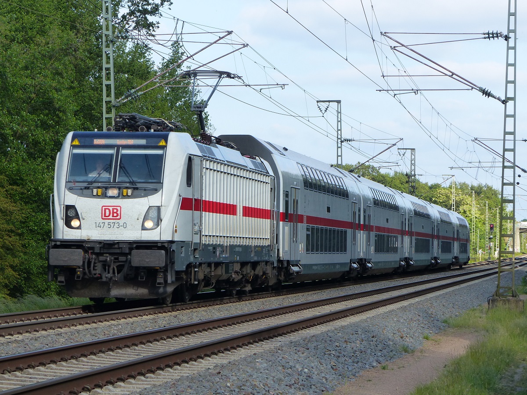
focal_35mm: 142
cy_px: 198
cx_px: 264
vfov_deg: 10.4
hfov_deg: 13.9
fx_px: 2162
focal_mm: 25.6
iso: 160
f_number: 4
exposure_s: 1/400
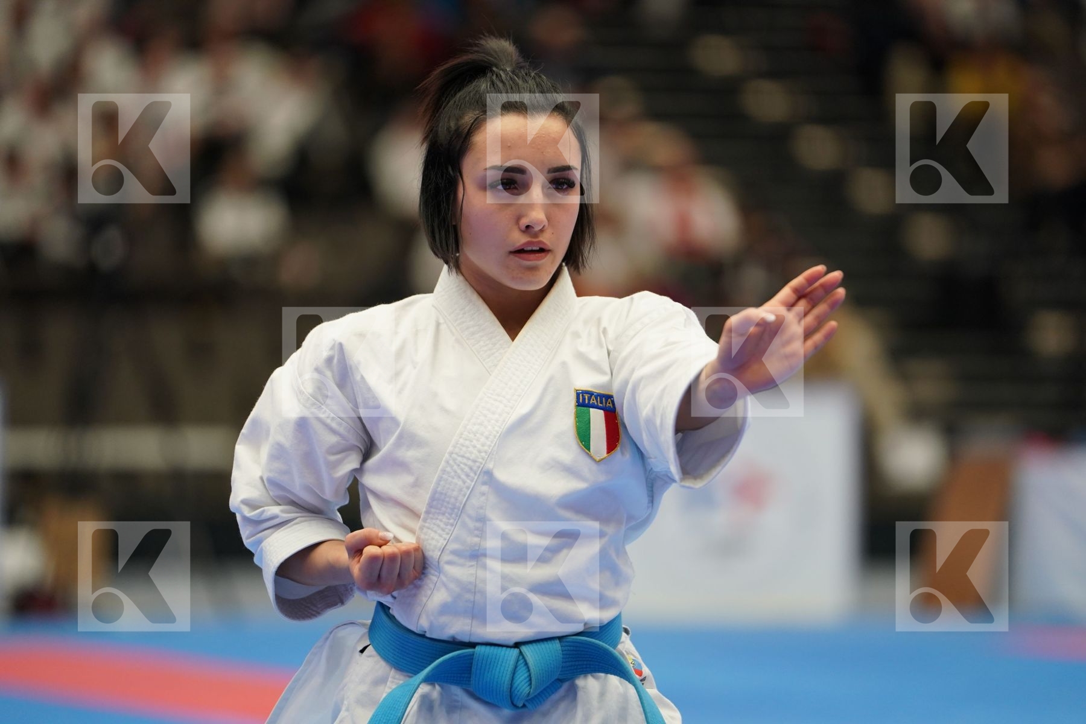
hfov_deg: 10.3
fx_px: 6033
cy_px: 362
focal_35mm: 200
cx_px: 543
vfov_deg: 6.9
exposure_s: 1/500
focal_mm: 200
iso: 1250
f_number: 2.8
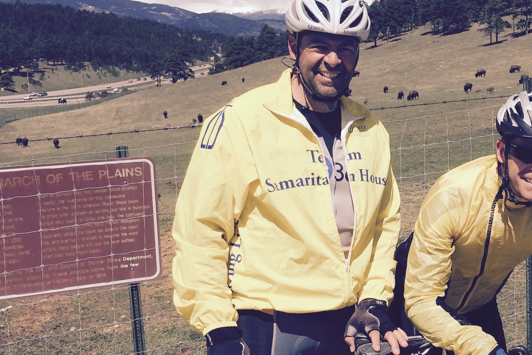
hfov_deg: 31.2
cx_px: 520
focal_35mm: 60
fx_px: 887
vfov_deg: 22.6
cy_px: 176
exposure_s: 1/3597
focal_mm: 4.15
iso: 32
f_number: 2.2
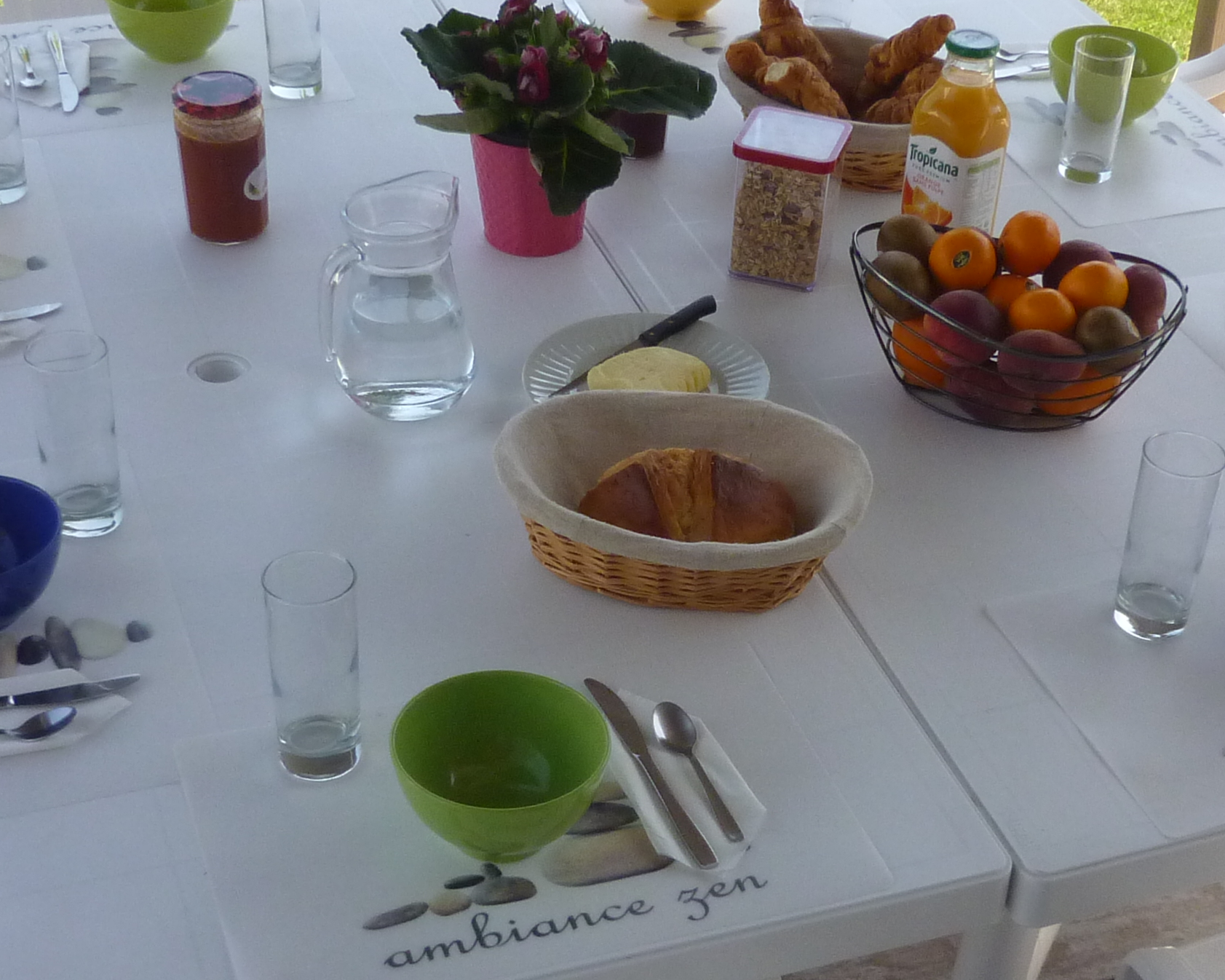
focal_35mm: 58
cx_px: 679
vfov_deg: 26.1
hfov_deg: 32.5
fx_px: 2103
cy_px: 644
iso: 200
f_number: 4
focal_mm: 4.5
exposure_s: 1/500
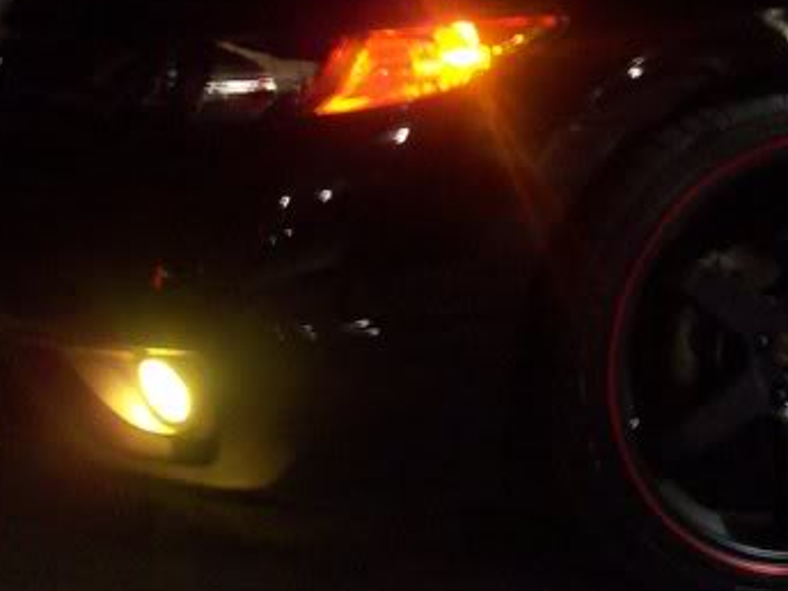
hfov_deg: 21.5
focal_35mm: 86
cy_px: 250
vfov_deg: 17.2
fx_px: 1958
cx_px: 882
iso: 200
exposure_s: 1/8
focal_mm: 6.2
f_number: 2.8
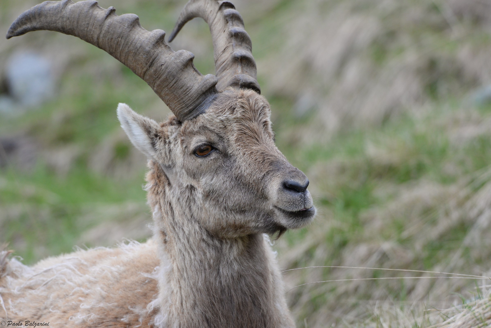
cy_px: 164
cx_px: 246
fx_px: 7504
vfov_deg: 2.5
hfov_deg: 3.7
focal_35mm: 550
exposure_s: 1/640
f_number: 8
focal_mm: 550
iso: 1400
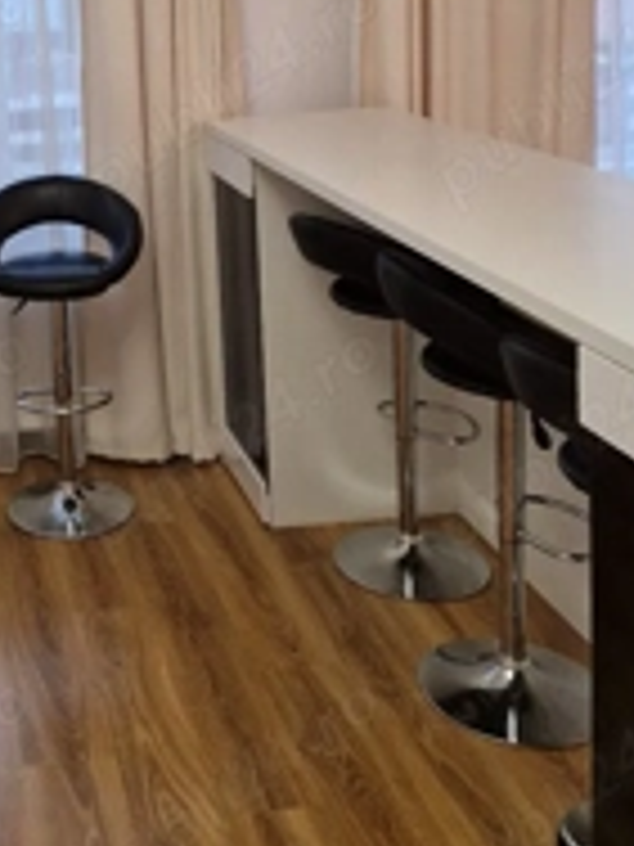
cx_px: -27
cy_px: 144
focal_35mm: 49
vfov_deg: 37.2
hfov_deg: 27.6
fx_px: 1197
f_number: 1.8
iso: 80
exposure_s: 1/100
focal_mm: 5.4
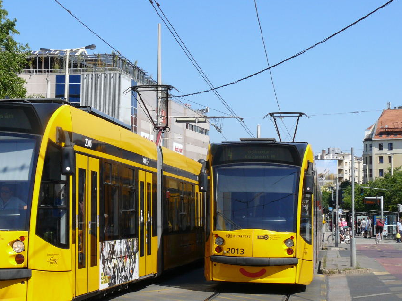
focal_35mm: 78
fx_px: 906
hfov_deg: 24.8
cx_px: 108
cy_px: 142
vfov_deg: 18.9
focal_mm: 10.8
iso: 100
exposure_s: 1/400
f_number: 6.3
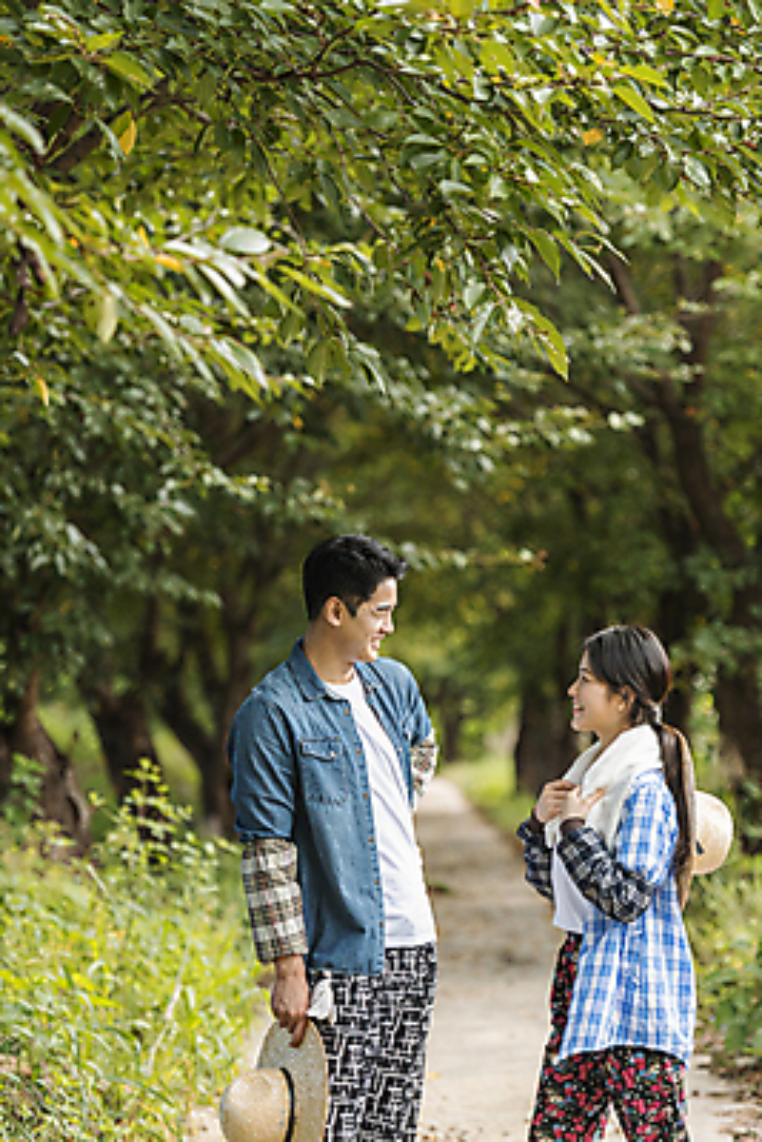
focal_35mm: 120
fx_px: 3806
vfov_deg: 17.1
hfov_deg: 11.4
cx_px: 381
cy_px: 571
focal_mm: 120
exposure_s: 1/500
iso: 200
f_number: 2.8
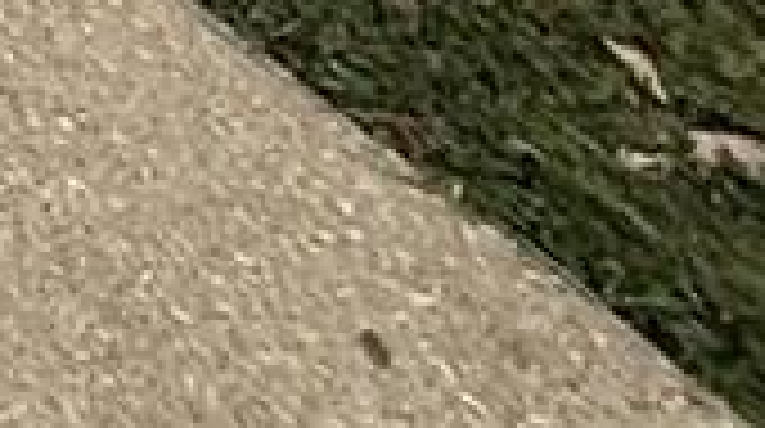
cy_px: -1545
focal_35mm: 115
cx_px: -1354
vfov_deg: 6.7
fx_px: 2329
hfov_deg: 12.1
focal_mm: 2.22
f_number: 2.2
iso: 50
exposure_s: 1/227
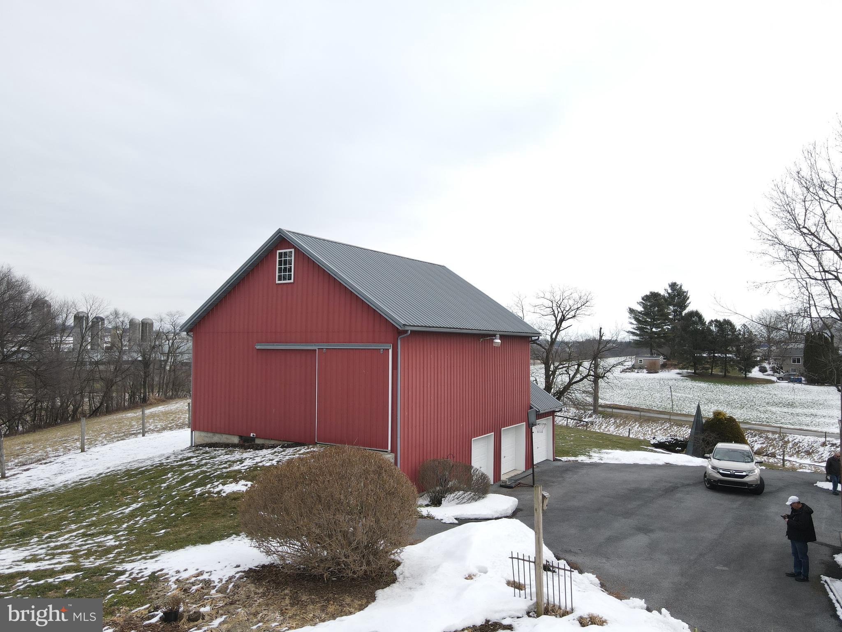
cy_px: 316
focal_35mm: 24
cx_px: 421
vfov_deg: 56.8
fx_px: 584
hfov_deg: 71.6
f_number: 2.8
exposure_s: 1/400
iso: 100
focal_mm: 4.5
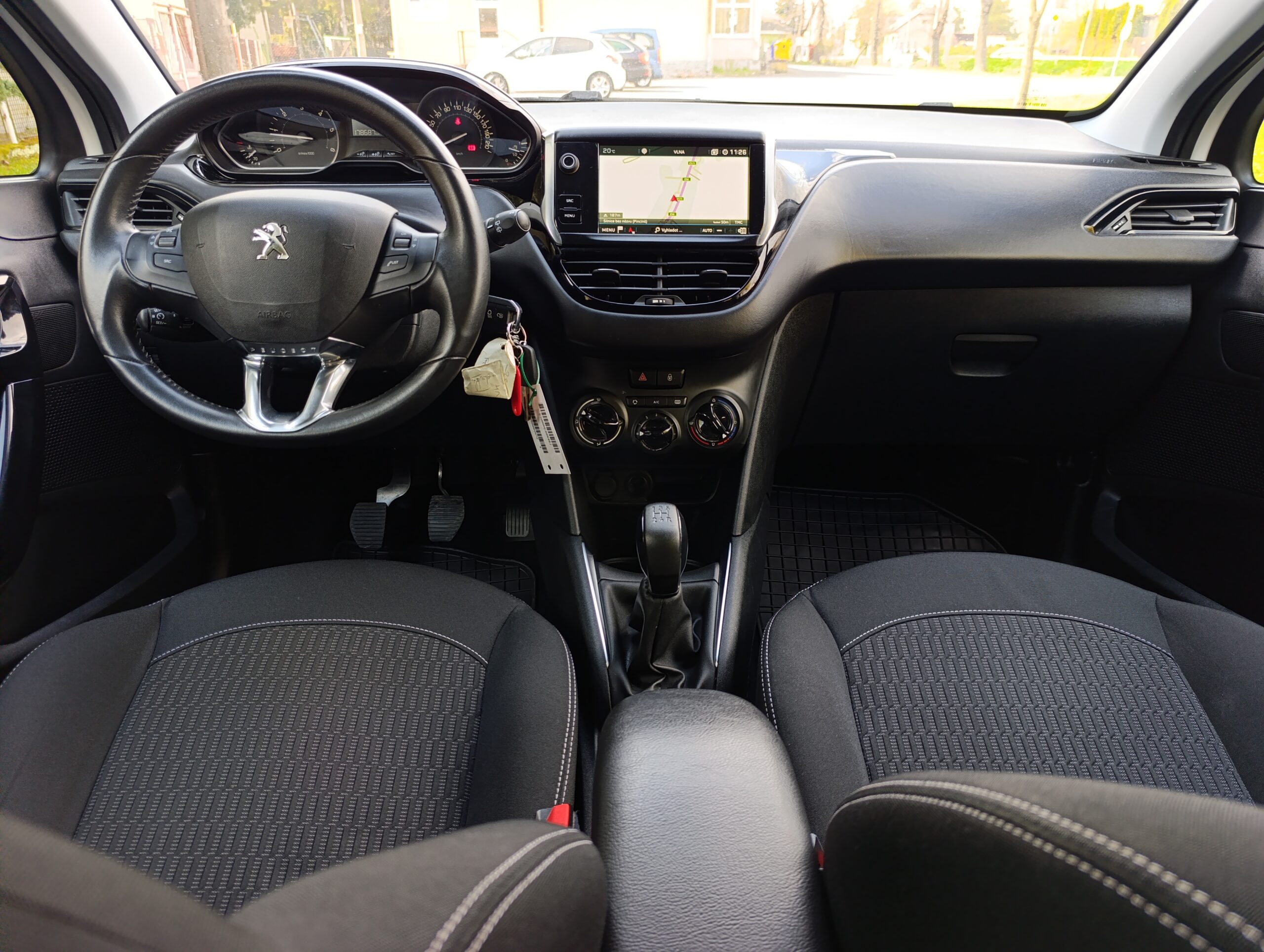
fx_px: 841
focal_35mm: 23
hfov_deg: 73.8
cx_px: 632
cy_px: 476
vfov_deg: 59.0
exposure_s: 1/100
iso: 200
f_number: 1.6
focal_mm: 6.14
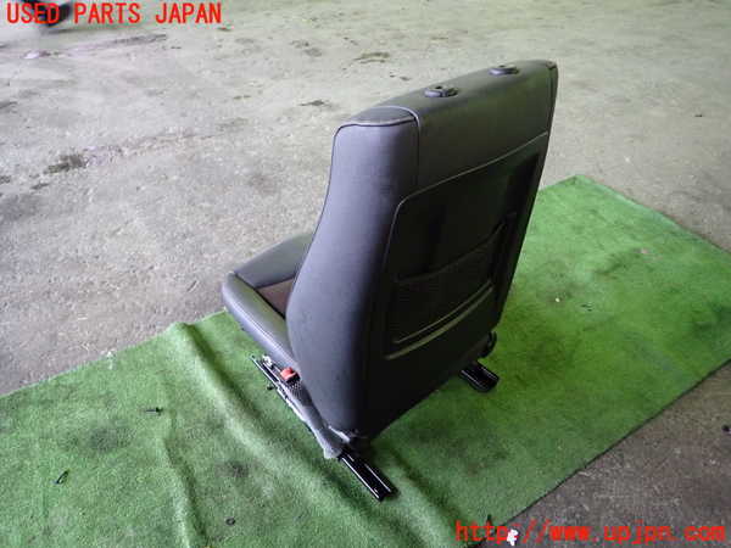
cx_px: 366
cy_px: 274
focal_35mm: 25
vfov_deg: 54.9
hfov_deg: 69.4
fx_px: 528
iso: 800
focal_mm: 4.5
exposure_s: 1/30
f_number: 2
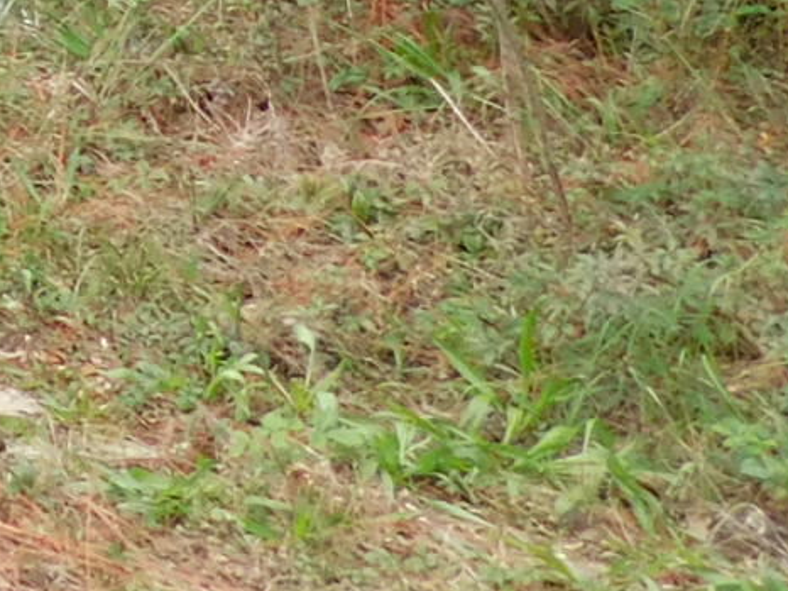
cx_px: -1549
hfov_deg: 9.6
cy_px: -833
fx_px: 3663
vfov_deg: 8.4
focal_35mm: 161
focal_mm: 4.5
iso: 125
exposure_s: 1/250
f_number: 3.1
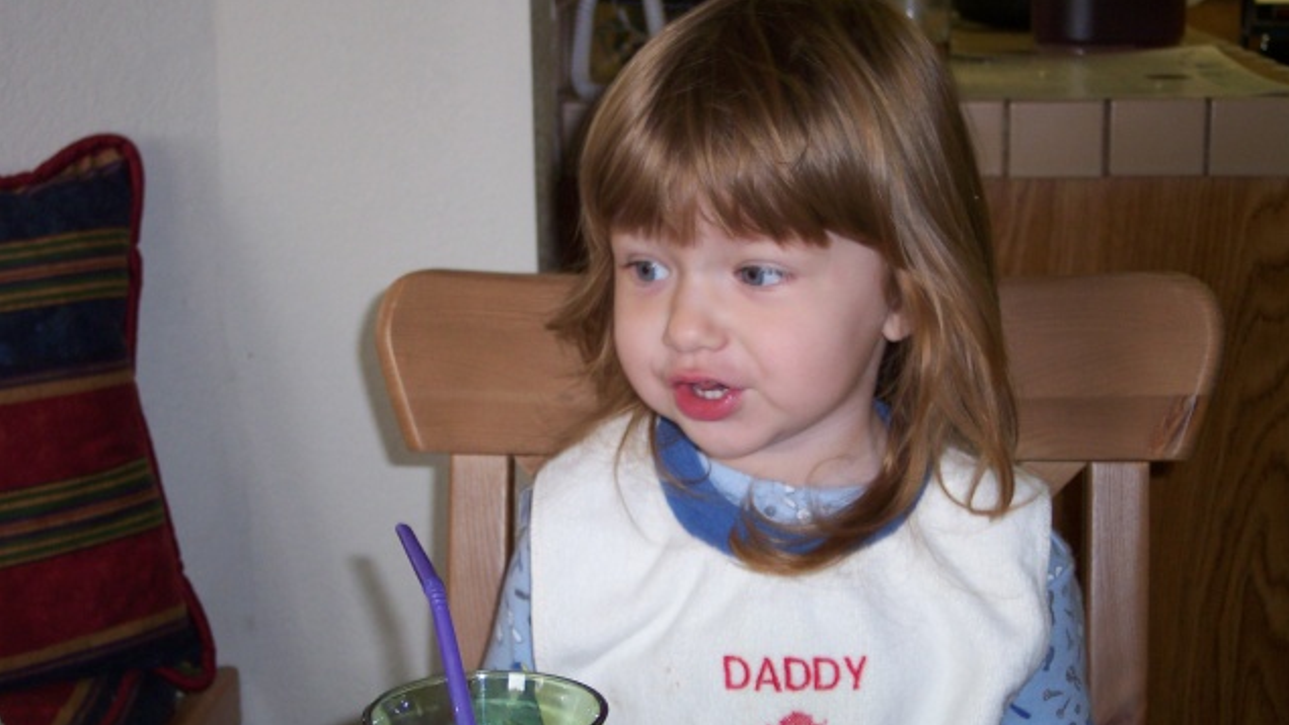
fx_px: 2359
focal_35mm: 69
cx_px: 644
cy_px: 440
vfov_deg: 17.5
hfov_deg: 30.6
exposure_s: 1/45
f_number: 3.4
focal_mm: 13.3
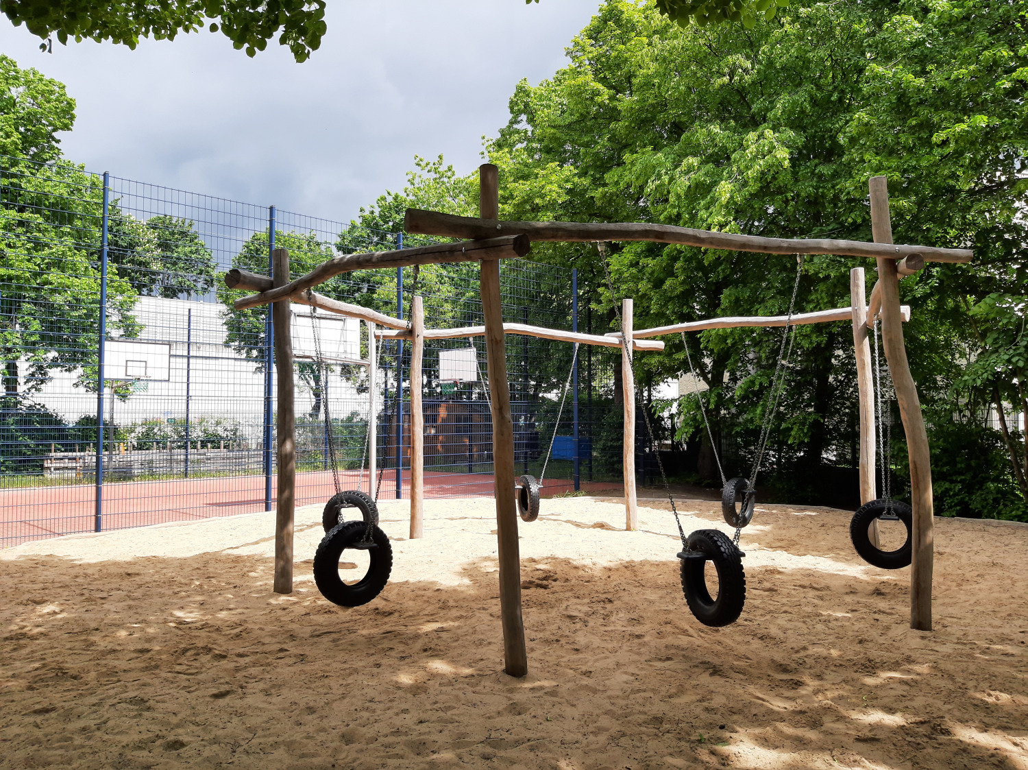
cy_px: 385
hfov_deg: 67.3
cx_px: 514
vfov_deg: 53.0
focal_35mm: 26
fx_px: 772
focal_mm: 3.93
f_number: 1.7
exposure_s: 1/800
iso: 40
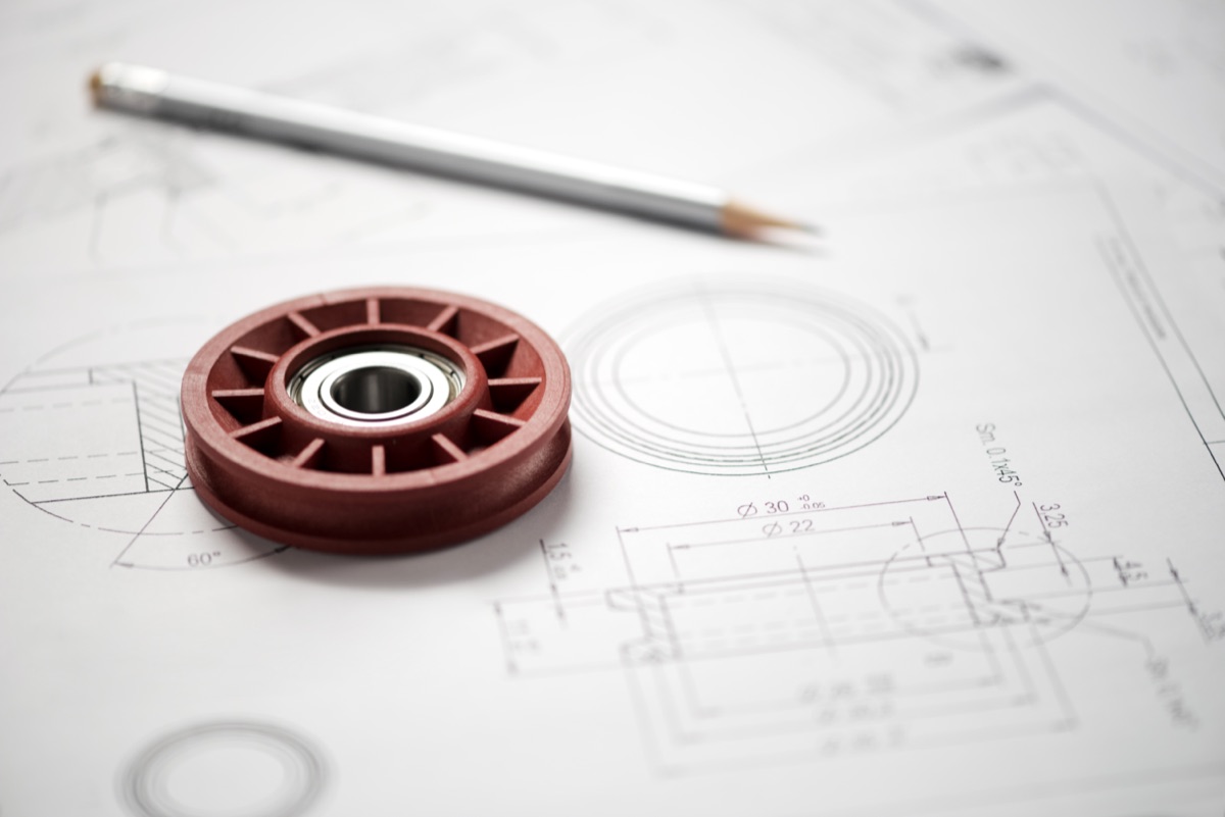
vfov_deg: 13.1
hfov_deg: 19.4
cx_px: 612
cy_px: 408
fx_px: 3574
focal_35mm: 105
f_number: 3
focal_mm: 105
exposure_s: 1/100
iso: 500
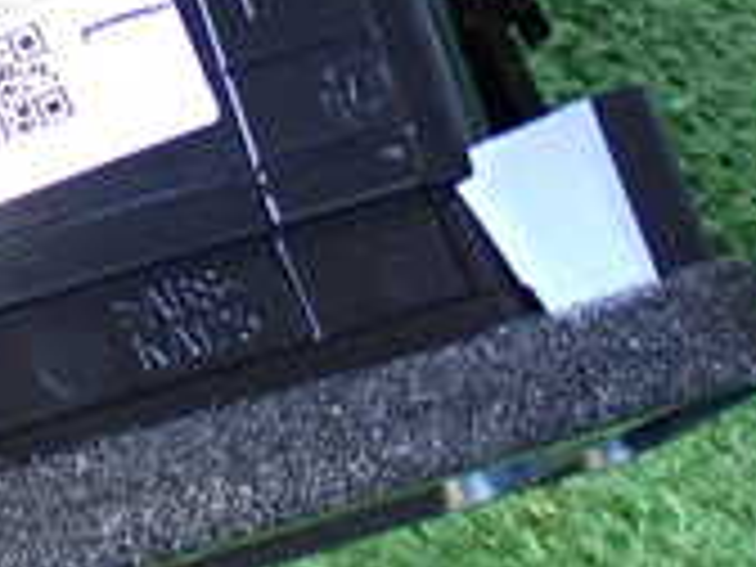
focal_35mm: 157
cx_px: -202
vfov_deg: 9.3
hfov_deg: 12.2
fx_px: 3429
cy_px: -94
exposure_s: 1/40
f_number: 2.9
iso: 800
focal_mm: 7.84
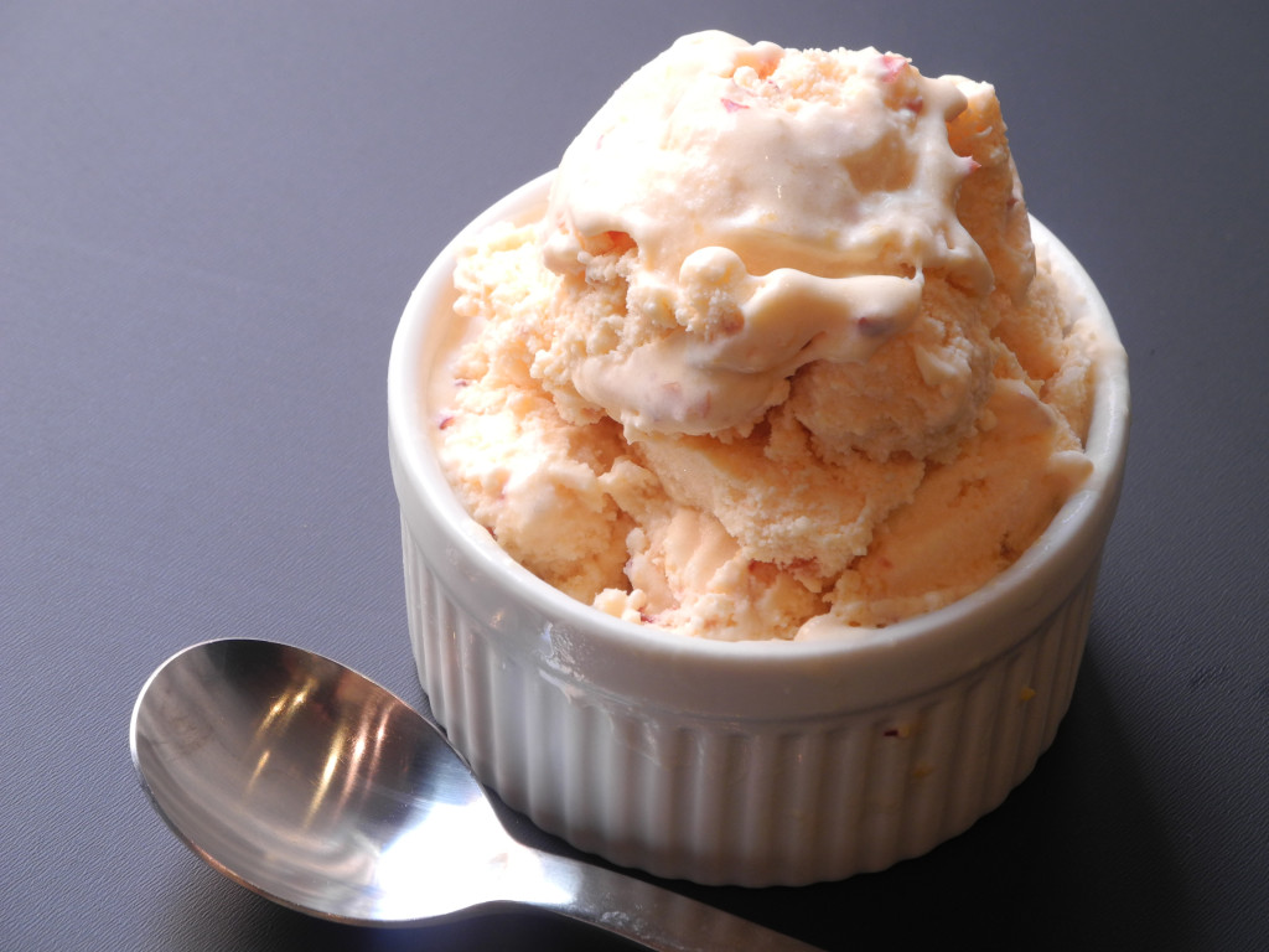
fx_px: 4949
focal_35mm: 135
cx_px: 634
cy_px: 476
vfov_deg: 11.0
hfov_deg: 14.6
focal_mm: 28.9
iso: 152
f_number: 5
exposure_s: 1/30
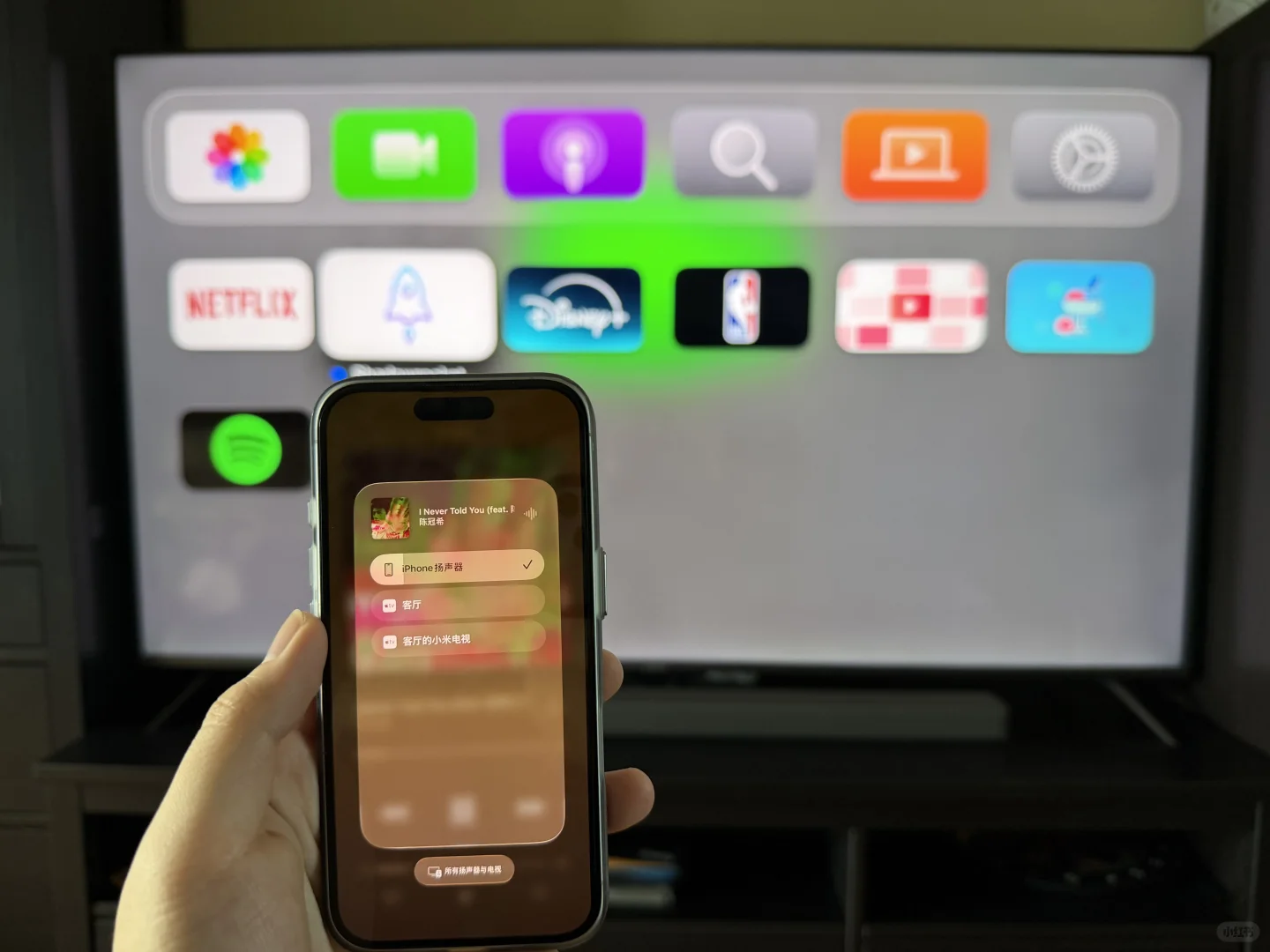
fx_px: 881
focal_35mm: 24
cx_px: 635
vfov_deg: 56.8
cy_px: 476
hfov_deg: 71.6
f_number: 1.78
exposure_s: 1/120
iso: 160
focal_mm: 6.76
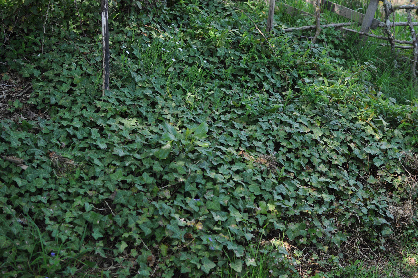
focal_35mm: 52
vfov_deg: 25.7
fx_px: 609
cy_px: 139
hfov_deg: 37.9
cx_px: 209
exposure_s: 1/500
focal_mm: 35
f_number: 3.2
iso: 250
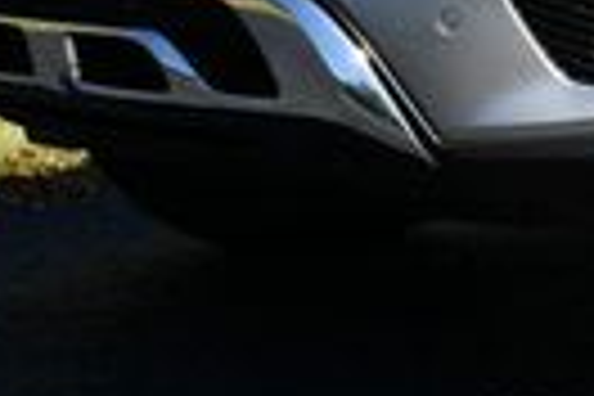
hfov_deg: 10.0
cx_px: 1089
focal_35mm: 194
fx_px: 3201
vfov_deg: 6.9
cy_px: -387
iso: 100
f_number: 9
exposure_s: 1/320
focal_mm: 20
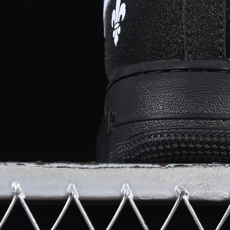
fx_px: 2052
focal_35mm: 273
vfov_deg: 6.4
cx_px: 308
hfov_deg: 6.4
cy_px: -41
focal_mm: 50
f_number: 6.3
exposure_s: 1/60
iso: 160
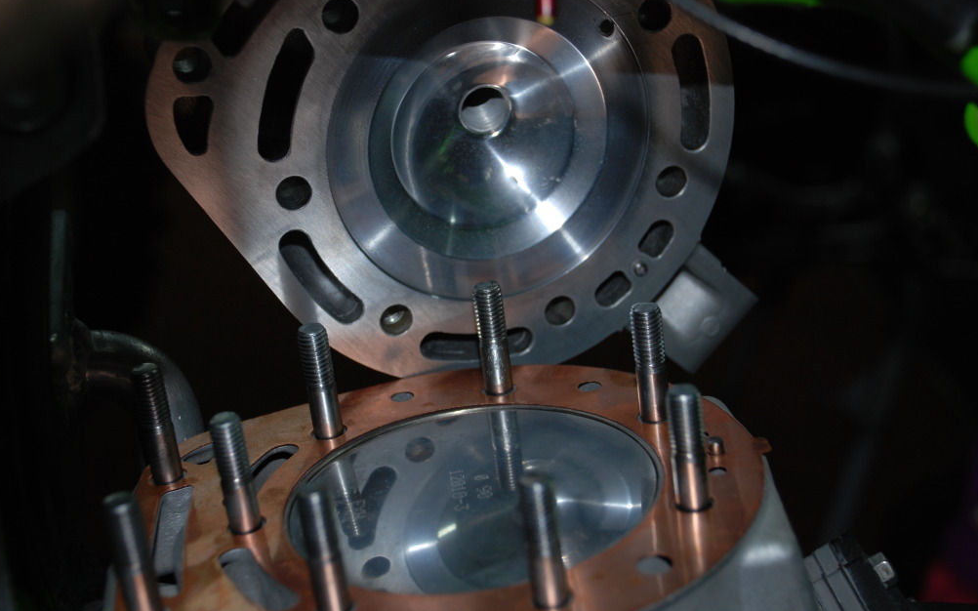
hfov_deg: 27.5
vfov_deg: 17.4
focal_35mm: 75
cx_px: 485
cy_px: 330
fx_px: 1999
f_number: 4.8
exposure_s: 1/60
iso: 200
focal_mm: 48
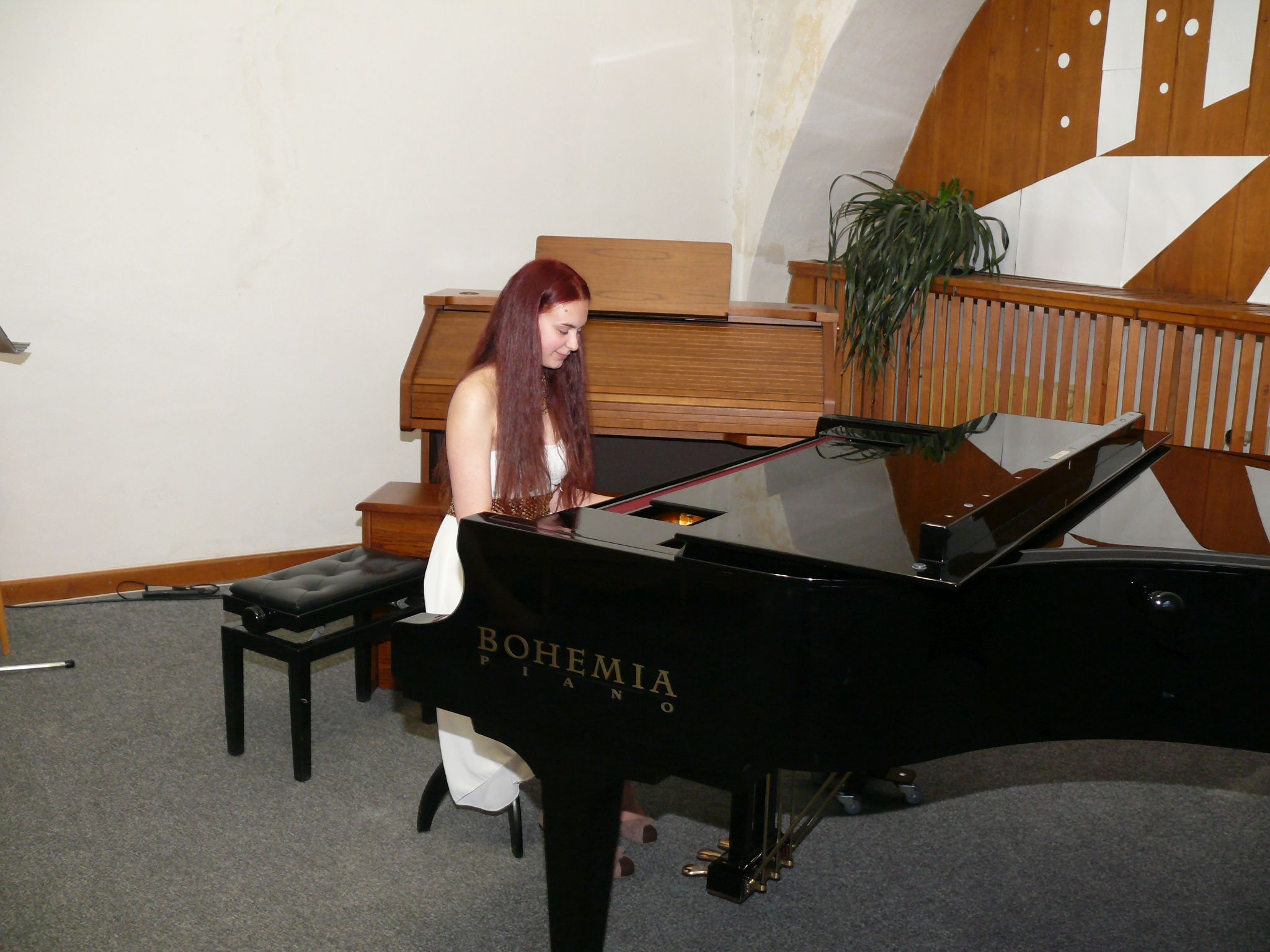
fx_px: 1284
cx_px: 635
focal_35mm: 35
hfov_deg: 52.6
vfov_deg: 40.7
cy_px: 476
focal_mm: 7.5
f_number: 2.8
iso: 200
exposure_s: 1/15
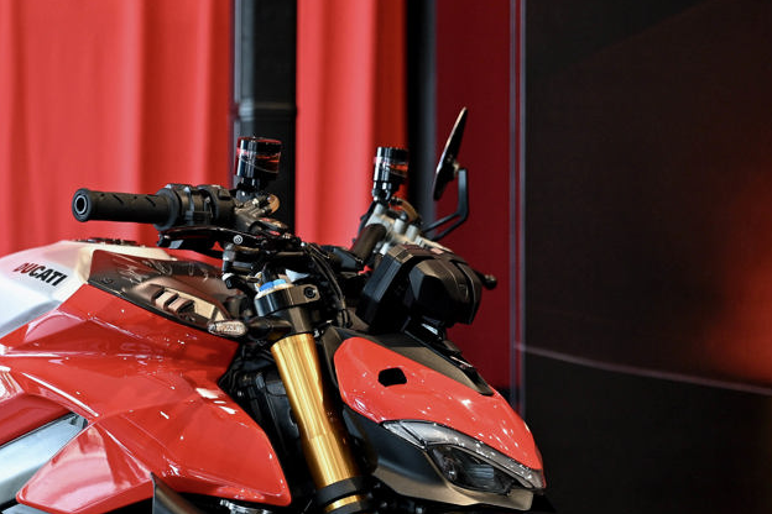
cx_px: 53
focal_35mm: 230
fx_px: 4932
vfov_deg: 6.0
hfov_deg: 8.9
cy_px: 564
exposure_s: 1/400
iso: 640
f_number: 2
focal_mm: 97
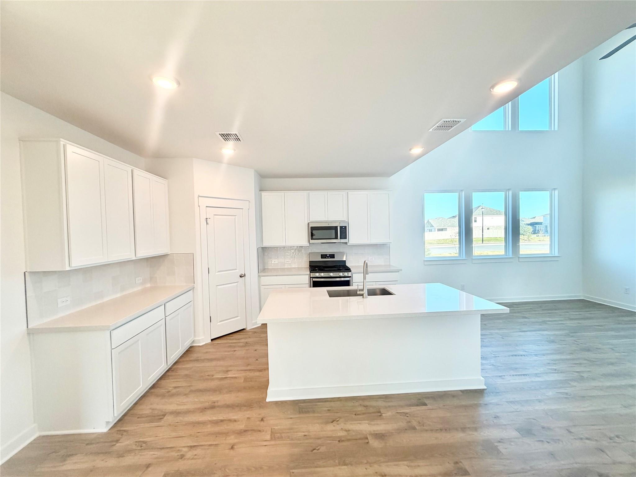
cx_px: 318
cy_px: 238
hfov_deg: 102.1
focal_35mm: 14
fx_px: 257
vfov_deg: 85.7
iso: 100
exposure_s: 1/120
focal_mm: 2.22
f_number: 2.2
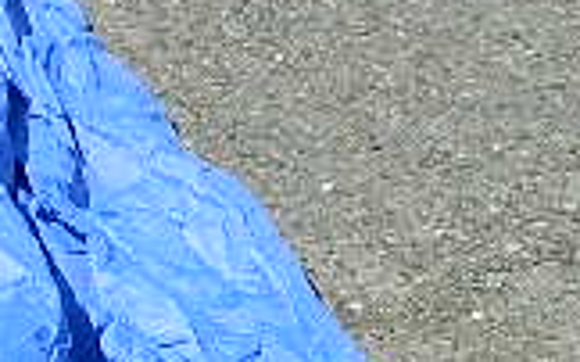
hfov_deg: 8.1
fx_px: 3712
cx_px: -924
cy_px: 294
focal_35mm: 235
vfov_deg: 5.6
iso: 80
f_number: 3.3
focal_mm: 6.2
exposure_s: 1/800
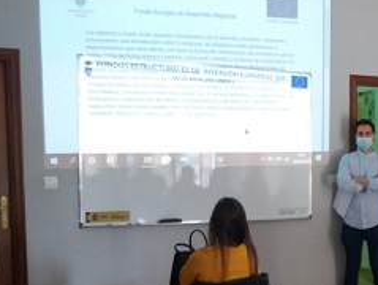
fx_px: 700
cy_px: 216
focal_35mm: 64
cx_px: 374
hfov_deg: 28.4
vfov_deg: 22.8
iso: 160
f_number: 1.9
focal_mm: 3.7
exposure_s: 1/33
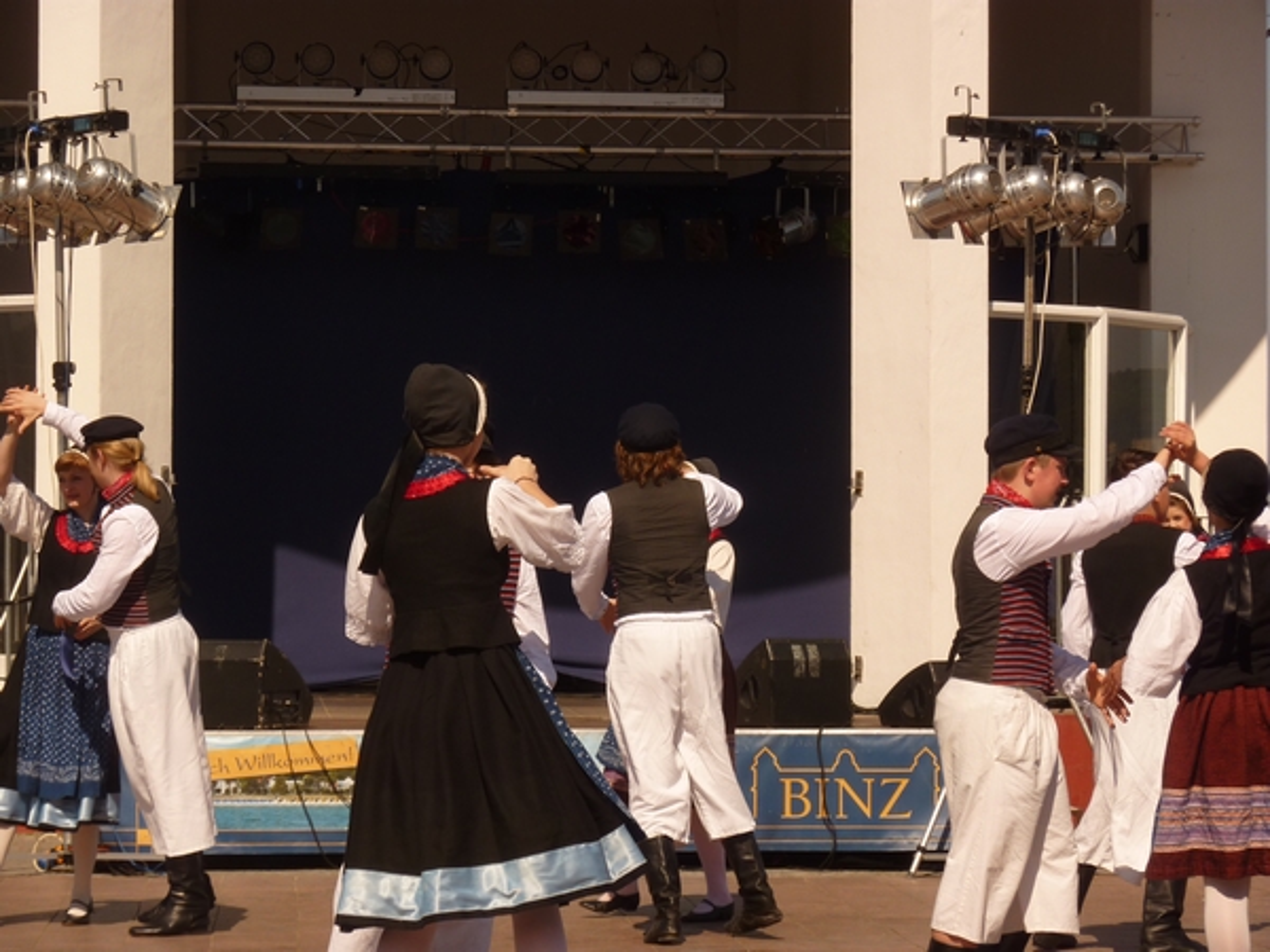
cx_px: 635
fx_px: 5797
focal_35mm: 158
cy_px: 476
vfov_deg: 9.4
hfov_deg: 12.5
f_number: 5.6
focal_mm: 25.9
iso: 80
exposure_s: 1/640
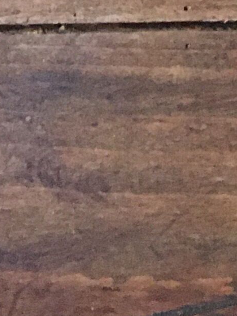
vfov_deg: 9.1
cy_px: -524
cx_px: 689
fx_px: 1717
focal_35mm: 188
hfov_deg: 7.1
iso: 200
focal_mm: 4.15
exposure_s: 1/17
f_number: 2.2
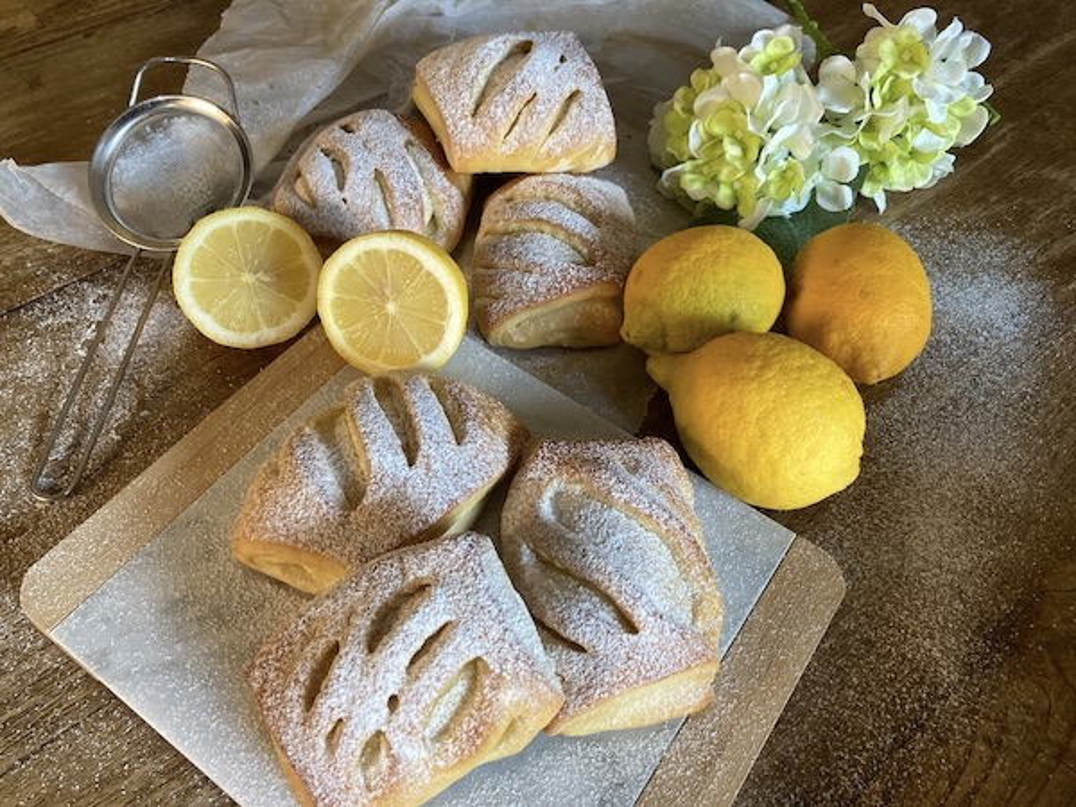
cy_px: 404
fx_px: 870
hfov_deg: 63.4
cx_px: 538
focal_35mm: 28
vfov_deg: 49.7
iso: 160
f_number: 1.8
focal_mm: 3.99
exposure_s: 1/50
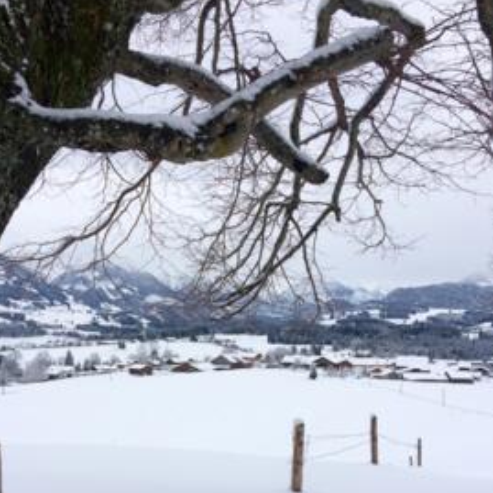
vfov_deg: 39.2
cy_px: 356
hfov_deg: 40.0
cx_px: 236
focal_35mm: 42
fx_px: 677
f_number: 2.2
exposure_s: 1/2415
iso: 32
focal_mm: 4.15
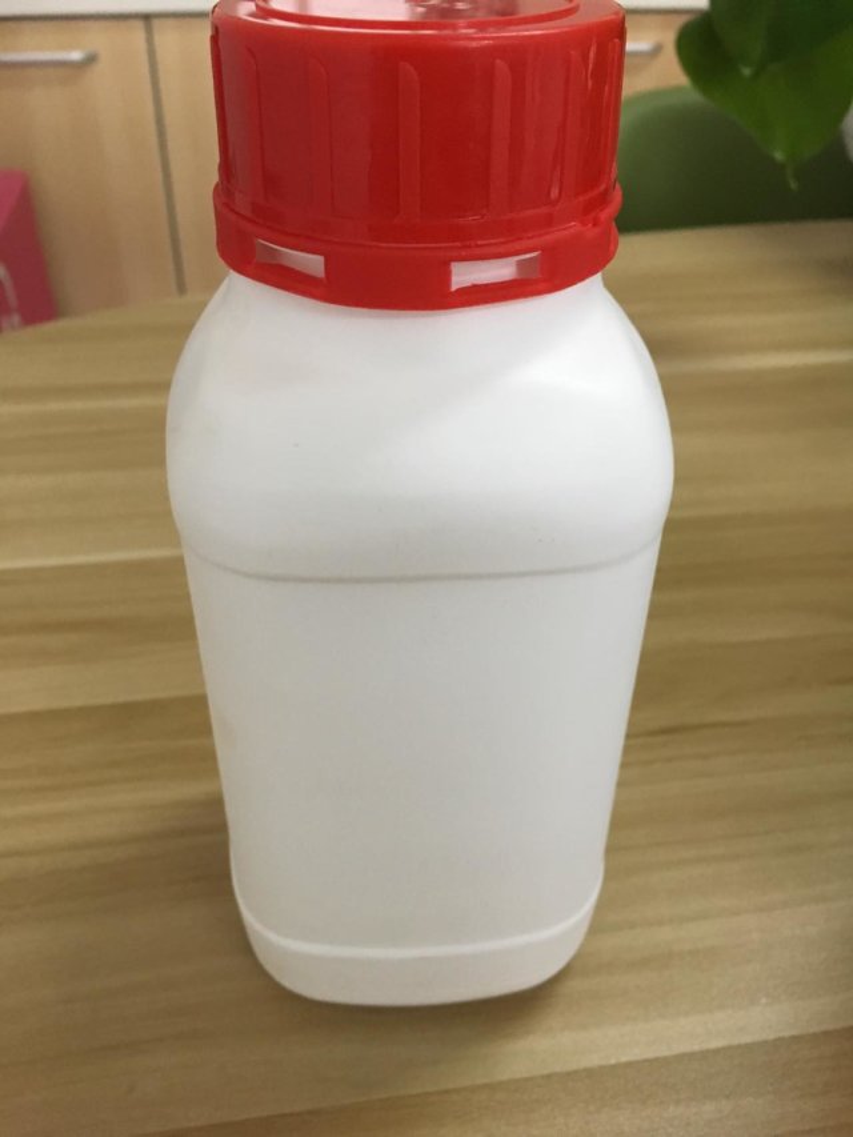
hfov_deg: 48.2
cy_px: 568
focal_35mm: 29
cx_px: 426
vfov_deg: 61.7
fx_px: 953
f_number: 2.2
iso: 160
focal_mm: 4.15
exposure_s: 1/33
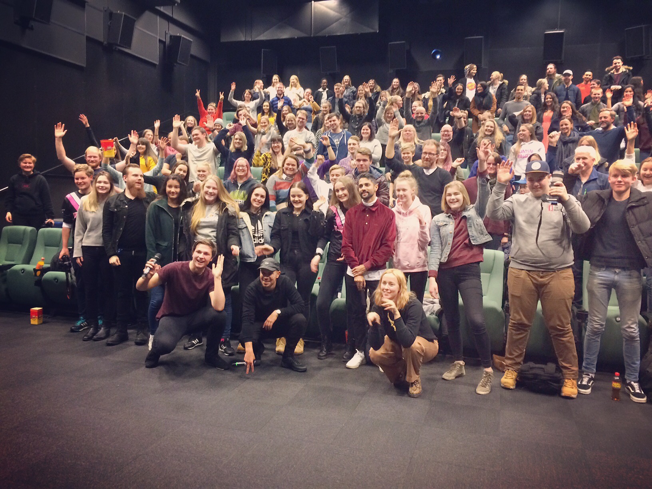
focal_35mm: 29
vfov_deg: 48.2
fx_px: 546
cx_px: 326
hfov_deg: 61.7
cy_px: 244
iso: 320
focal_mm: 4.15
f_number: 2.2
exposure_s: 1/33
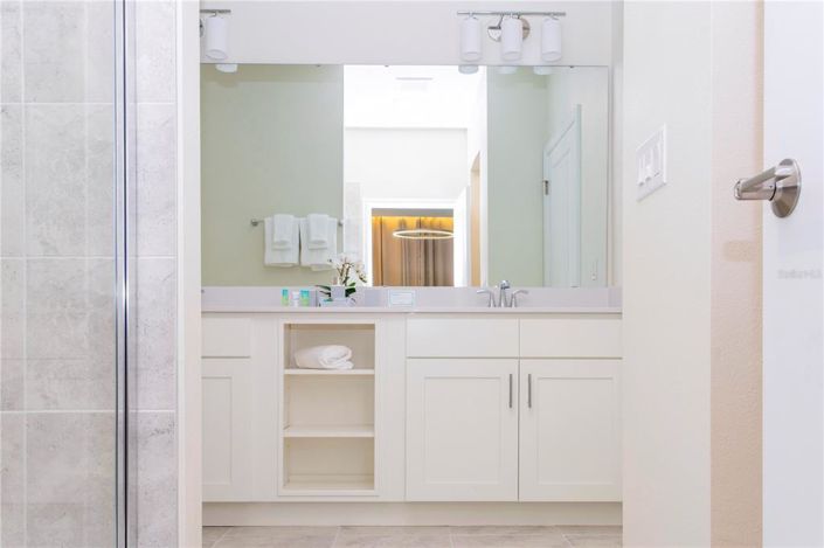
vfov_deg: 44.9
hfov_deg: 63.7
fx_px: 663
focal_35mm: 29
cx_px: 412
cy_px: 274
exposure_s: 1/13
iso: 800
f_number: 16
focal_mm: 29
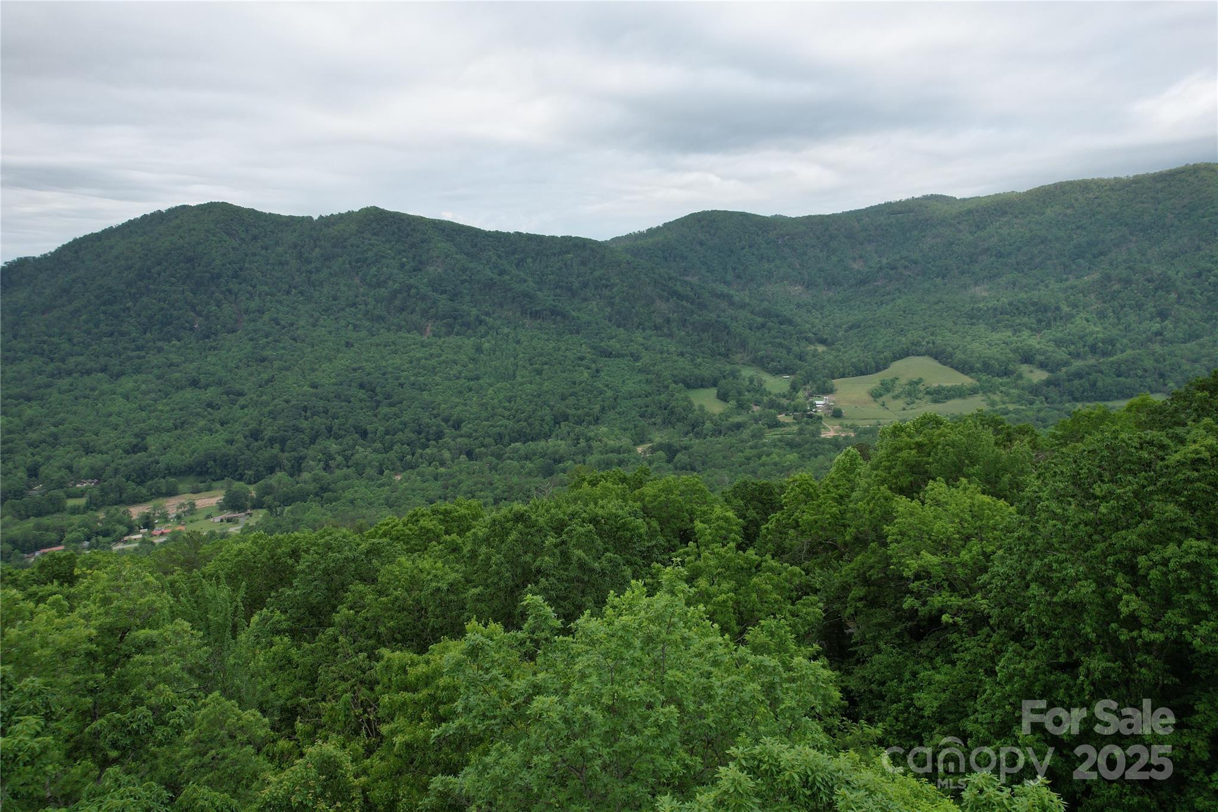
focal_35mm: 22
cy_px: 406
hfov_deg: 78.6
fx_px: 744
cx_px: 609
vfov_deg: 57.2
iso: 100
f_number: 2.8
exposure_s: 1/1600
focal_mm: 8.38
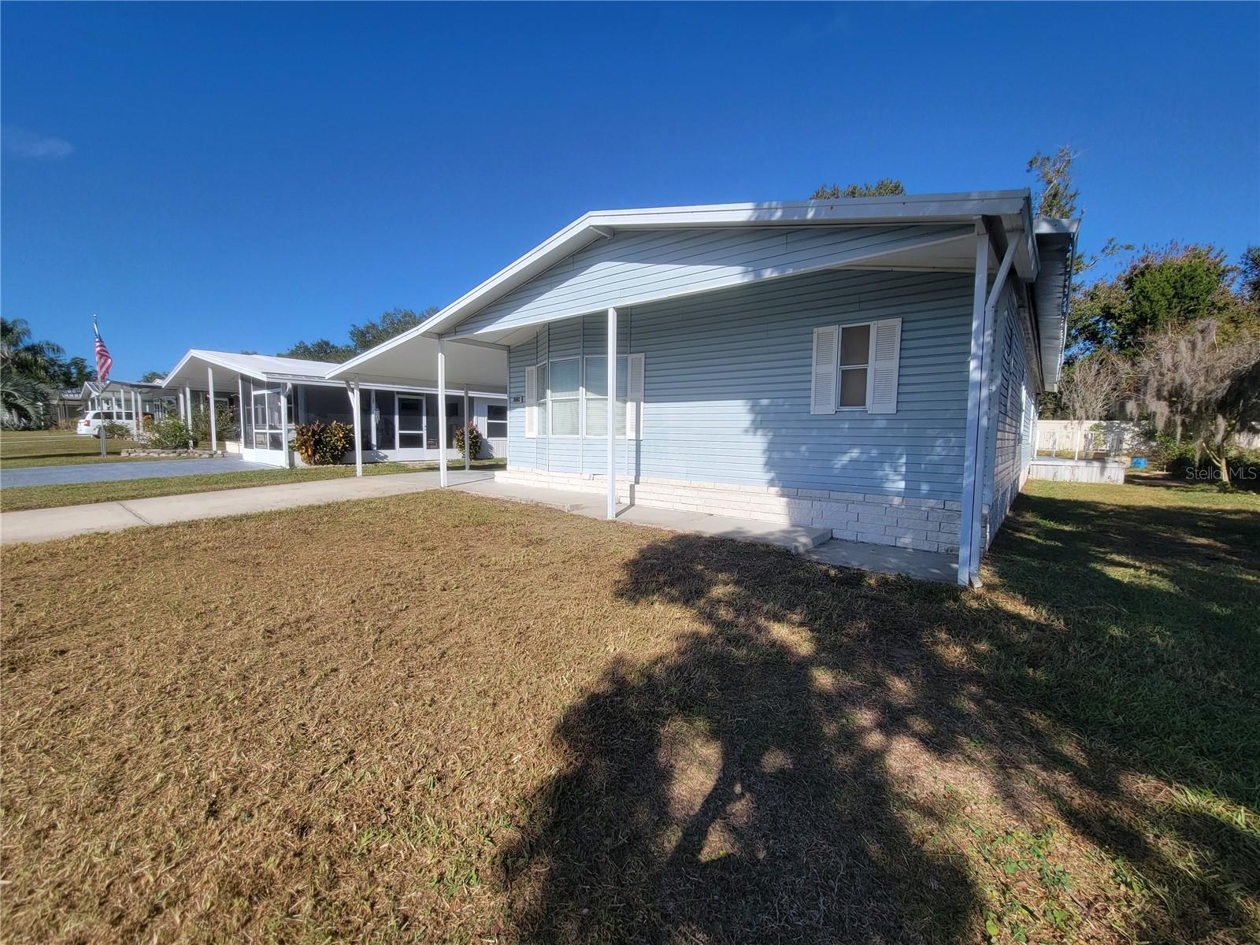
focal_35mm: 13
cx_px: 630
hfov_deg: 106.2
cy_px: 472
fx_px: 473
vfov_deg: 89.9
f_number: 2.2
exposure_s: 1/1576
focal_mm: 2.2
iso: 50
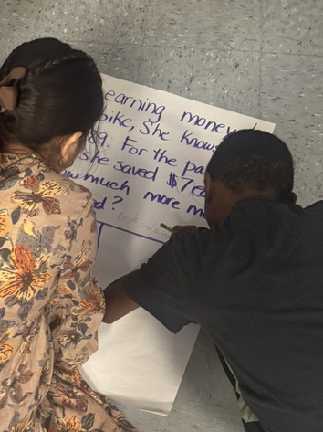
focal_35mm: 52
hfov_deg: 27.2
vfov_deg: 36.8
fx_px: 648
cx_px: 46
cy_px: 182
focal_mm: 6.76
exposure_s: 1/60
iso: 500
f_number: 1.78
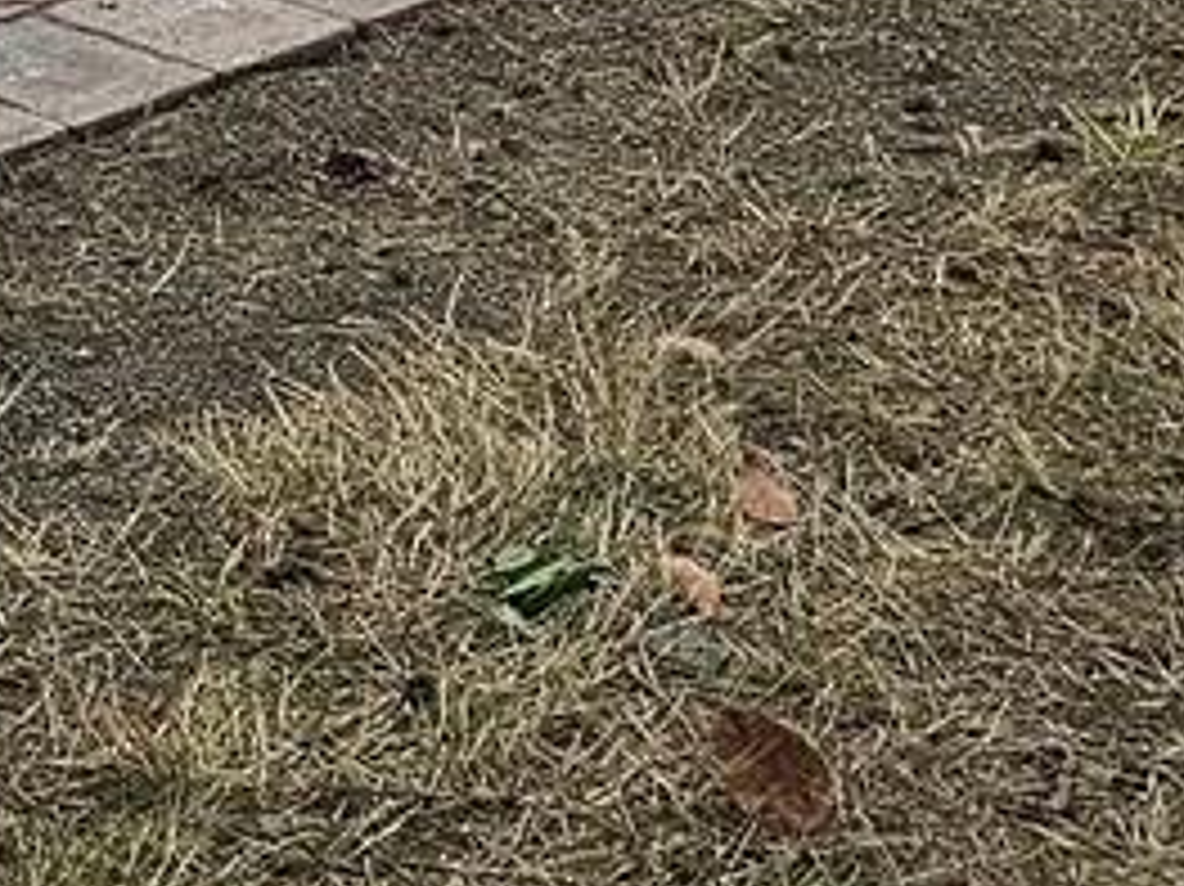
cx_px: -716
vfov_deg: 9.8
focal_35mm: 140
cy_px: -958
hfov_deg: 13.1
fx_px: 4786
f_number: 1.7
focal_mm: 6.3
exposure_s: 1/240
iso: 400
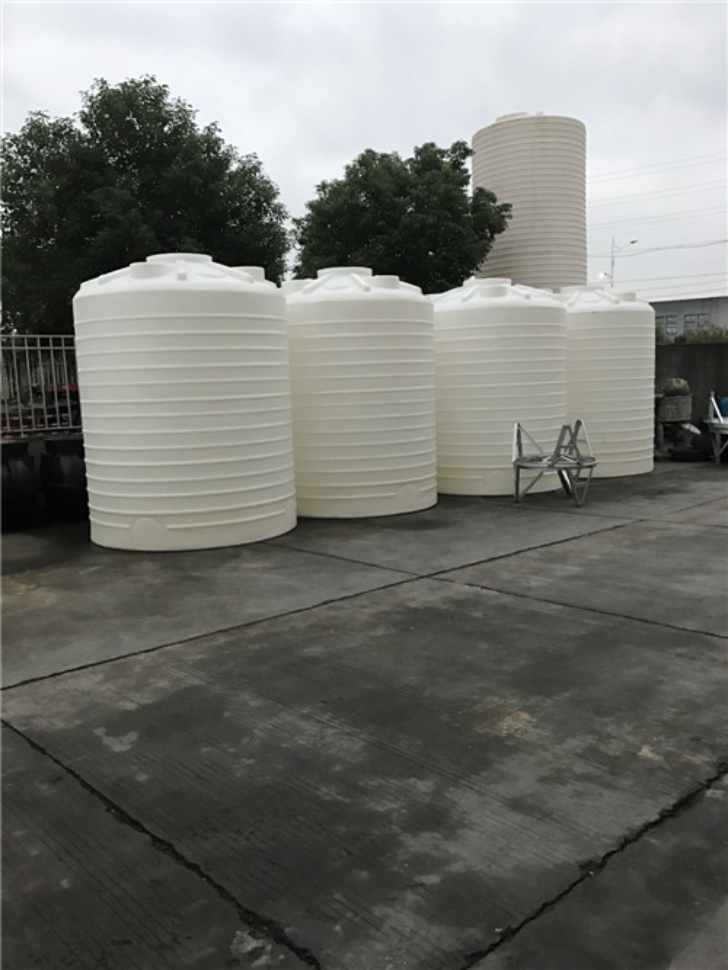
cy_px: 485
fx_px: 785
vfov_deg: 63.4
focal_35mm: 28
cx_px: 364
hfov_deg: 49.8
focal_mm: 3.99
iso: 80
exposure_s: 1/17
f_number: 1.8
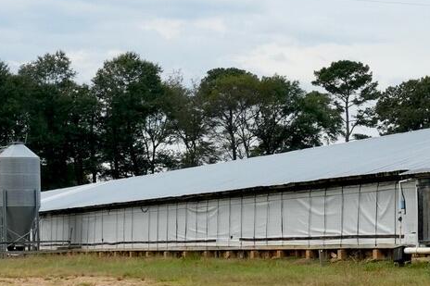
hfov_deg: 13.3
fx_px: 1719
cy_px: 267
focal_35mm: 144
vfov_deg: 9.5
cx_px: 676
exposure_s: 1/200
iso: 400
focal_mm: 29
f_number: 11
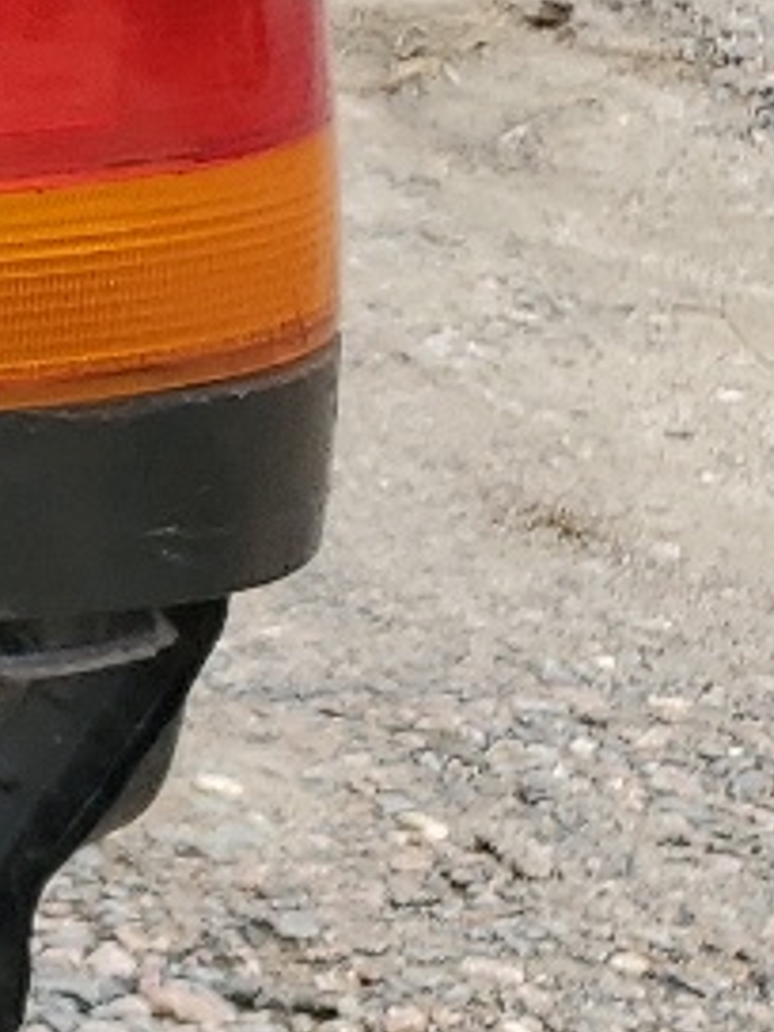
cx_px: -2113
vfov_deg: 12.8
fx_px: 4561
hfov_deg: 7.5
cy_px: 197
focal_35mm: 153
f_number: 1.5
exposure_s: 1/1667
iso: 50
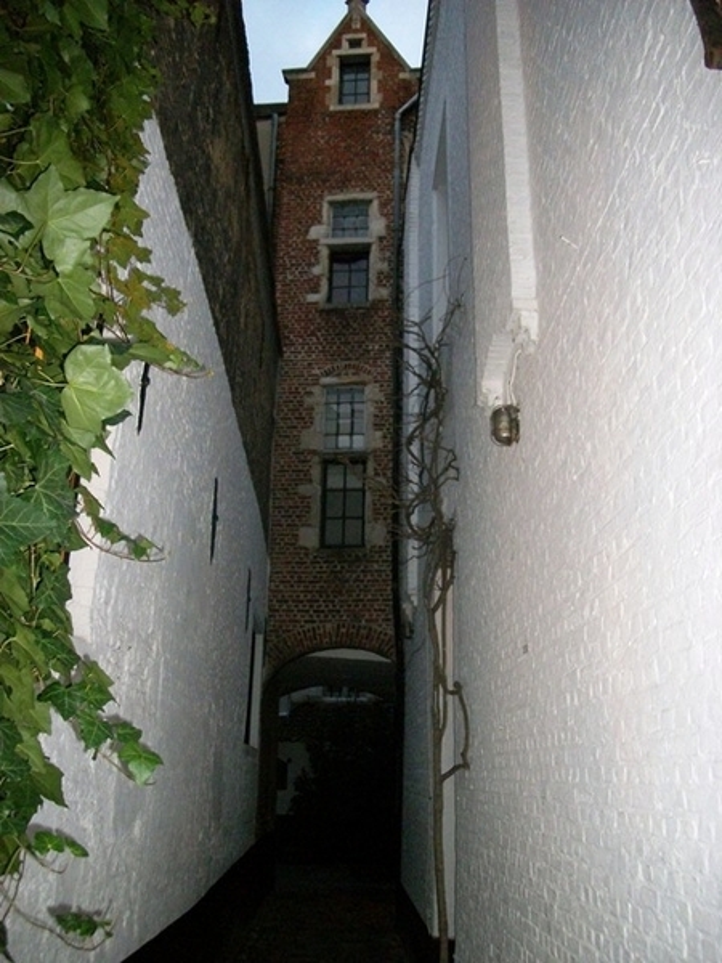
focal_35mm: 32
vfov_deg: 56.8
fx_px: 890
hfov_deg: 44.2
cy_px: 482
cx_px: 361
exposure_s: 1/60
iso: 320
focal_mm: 5.7
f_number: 2.9
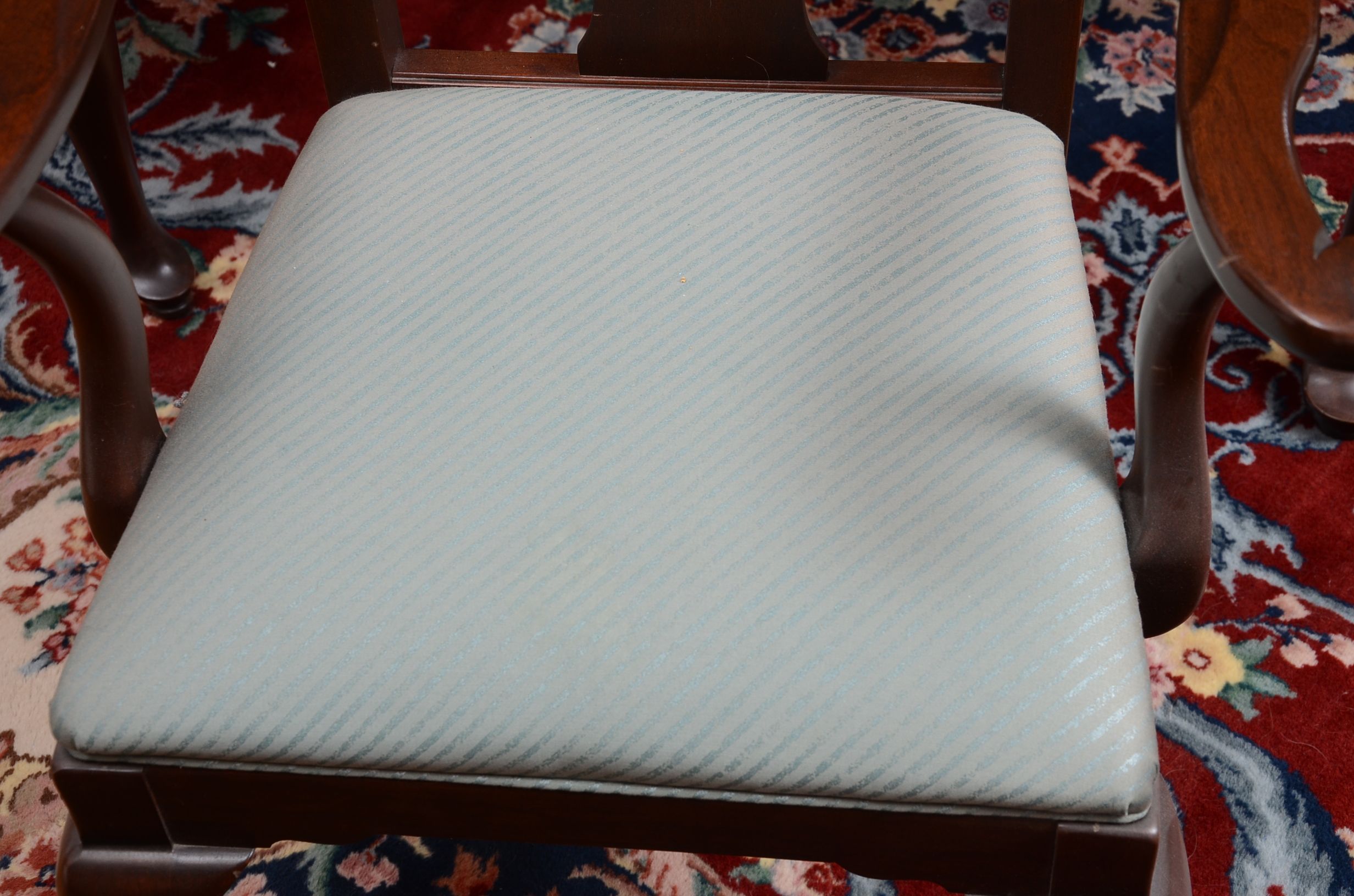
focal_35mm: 63
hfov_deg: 32.0
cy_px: 448
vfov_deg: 21.5
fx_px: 2365
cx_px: 677
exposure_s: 1/60
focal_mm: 42
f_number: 6.3
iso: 320
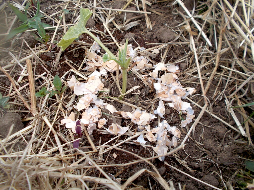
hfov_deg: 61.7
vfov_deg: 48.2
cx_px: 127
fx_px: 213
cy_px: 95
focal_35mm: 29
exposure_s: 1/640
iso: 80
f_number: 3.3
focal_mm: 4.1
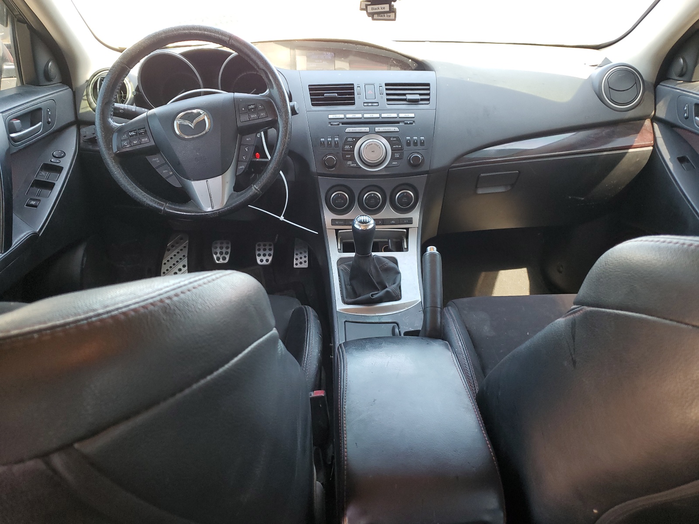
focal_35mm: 26
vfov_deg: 53.1
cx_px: 350
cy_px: 262
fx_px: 525
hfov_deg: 67.3
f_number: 1.5
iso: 68
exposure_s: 1/60.2
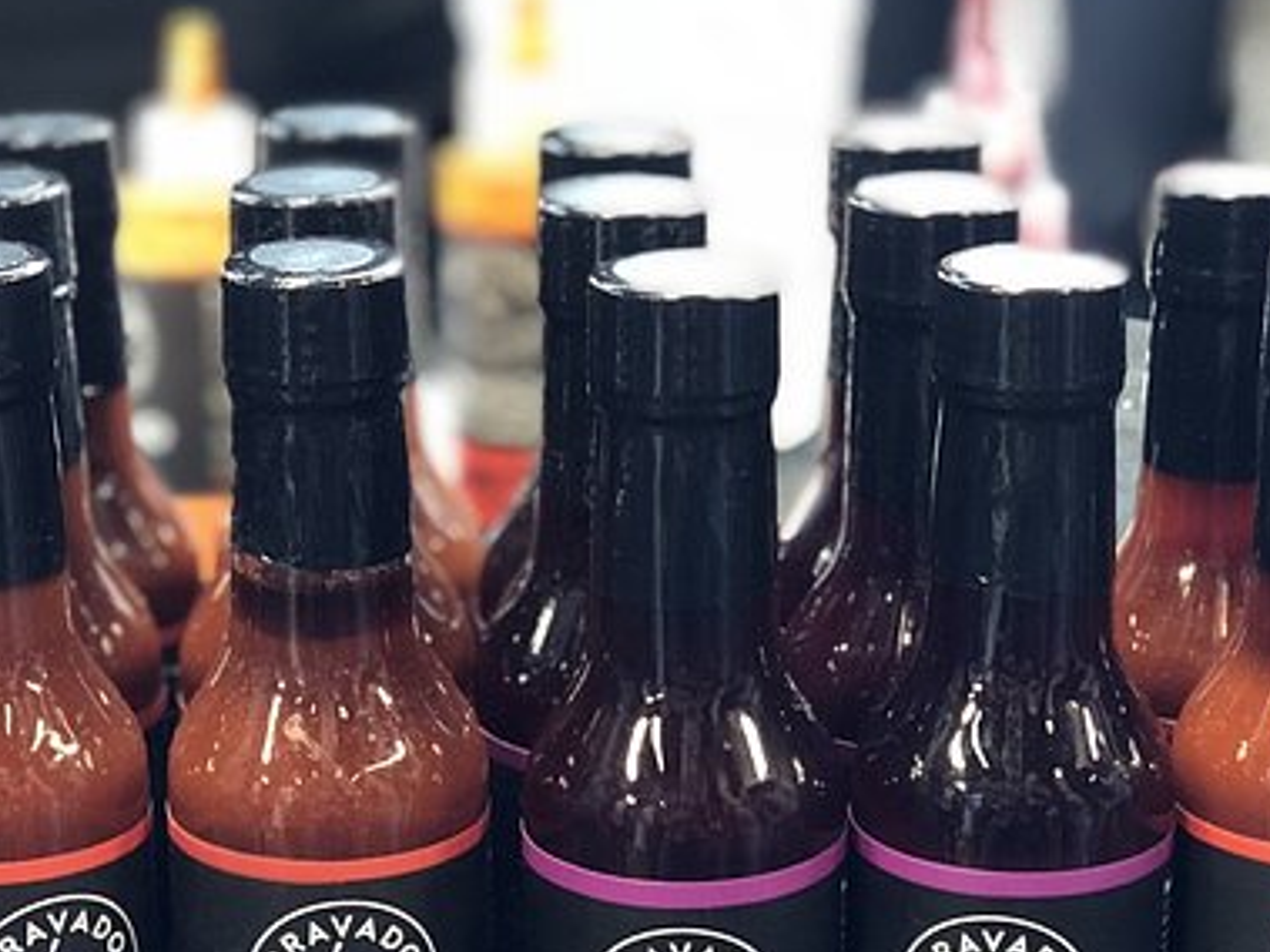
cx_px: 640
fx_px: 3778
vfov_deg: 14.3
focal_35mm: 103
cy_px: 736
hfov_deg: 19.1
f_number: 2.4
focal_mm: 6
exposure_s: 1/15
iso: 160
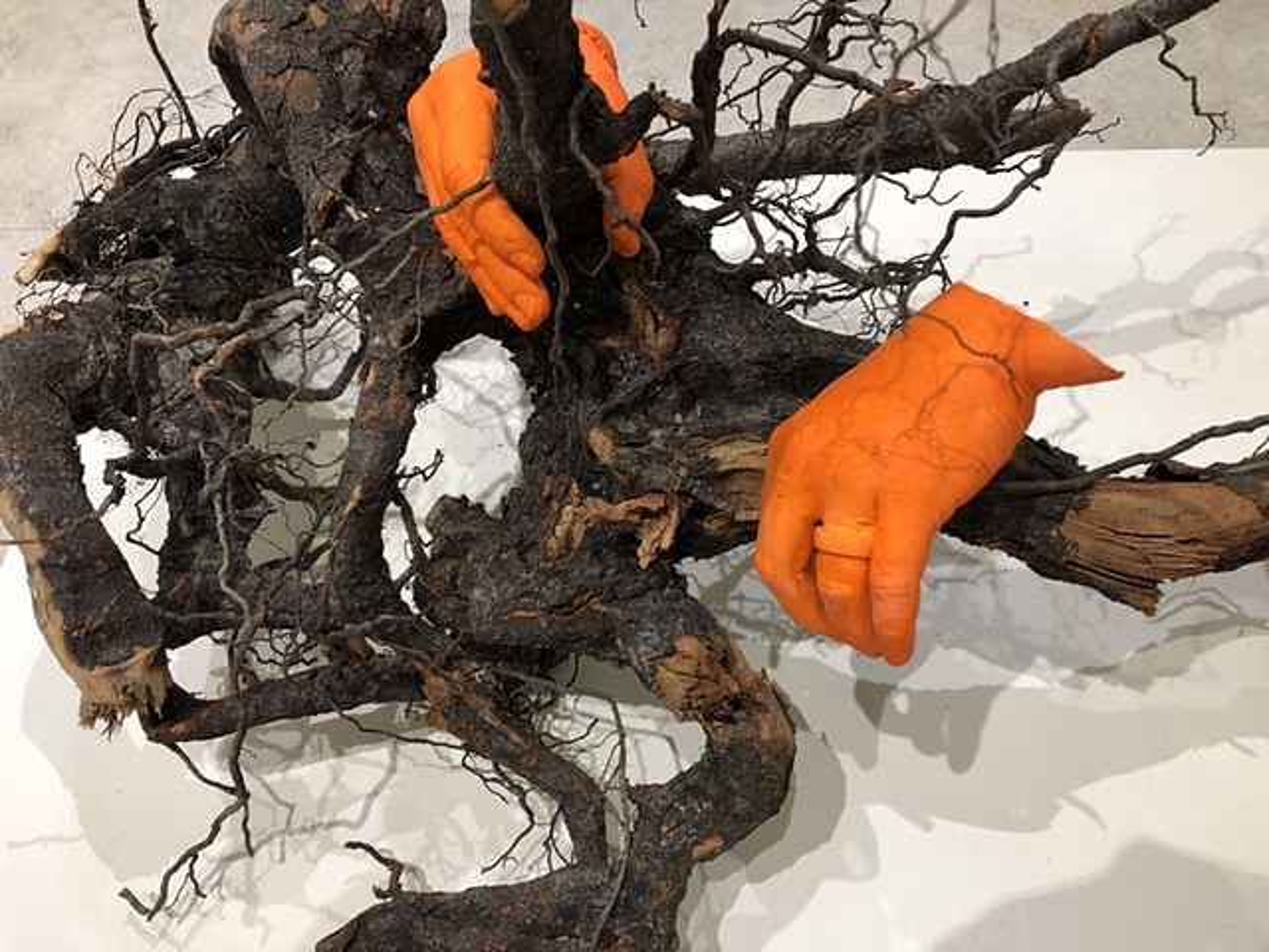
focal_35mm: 28
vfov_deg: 49.7
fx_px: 1026
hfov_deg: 63.4
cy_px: 476
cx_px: 634
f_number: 1.8
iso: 40
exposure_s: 1/24
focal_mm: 4
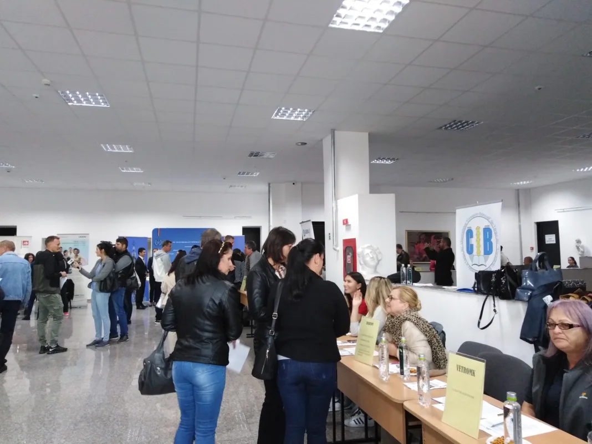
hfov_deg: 67.3
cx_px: 296
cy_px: 222
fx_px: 445
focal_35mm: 26
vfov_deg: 53.1
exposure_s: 1/20
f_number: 2.2
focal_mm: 3.46
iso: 422
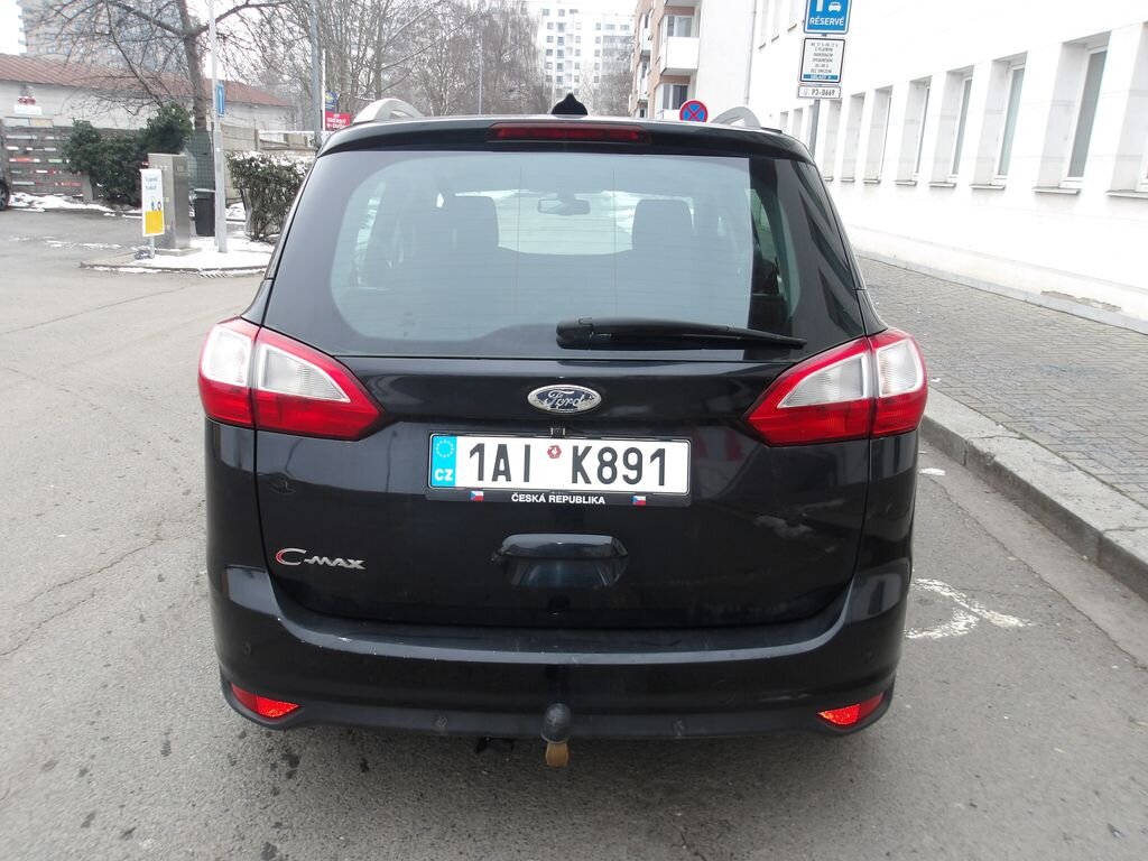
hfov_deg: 65.3
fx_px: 895
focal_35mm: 27
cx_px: 574
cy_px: 430
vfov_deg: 51.4
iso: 100
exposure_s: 1/145
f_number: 3
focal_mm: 4.9
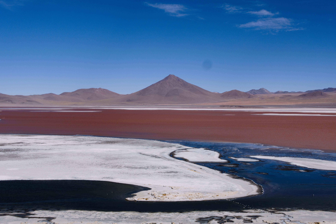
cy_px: 112
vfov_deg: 26.5
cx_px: 168
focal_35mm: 51
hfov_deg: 38.9
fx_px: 476
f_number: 10
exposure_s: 1/400
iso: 125
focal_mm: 18.7
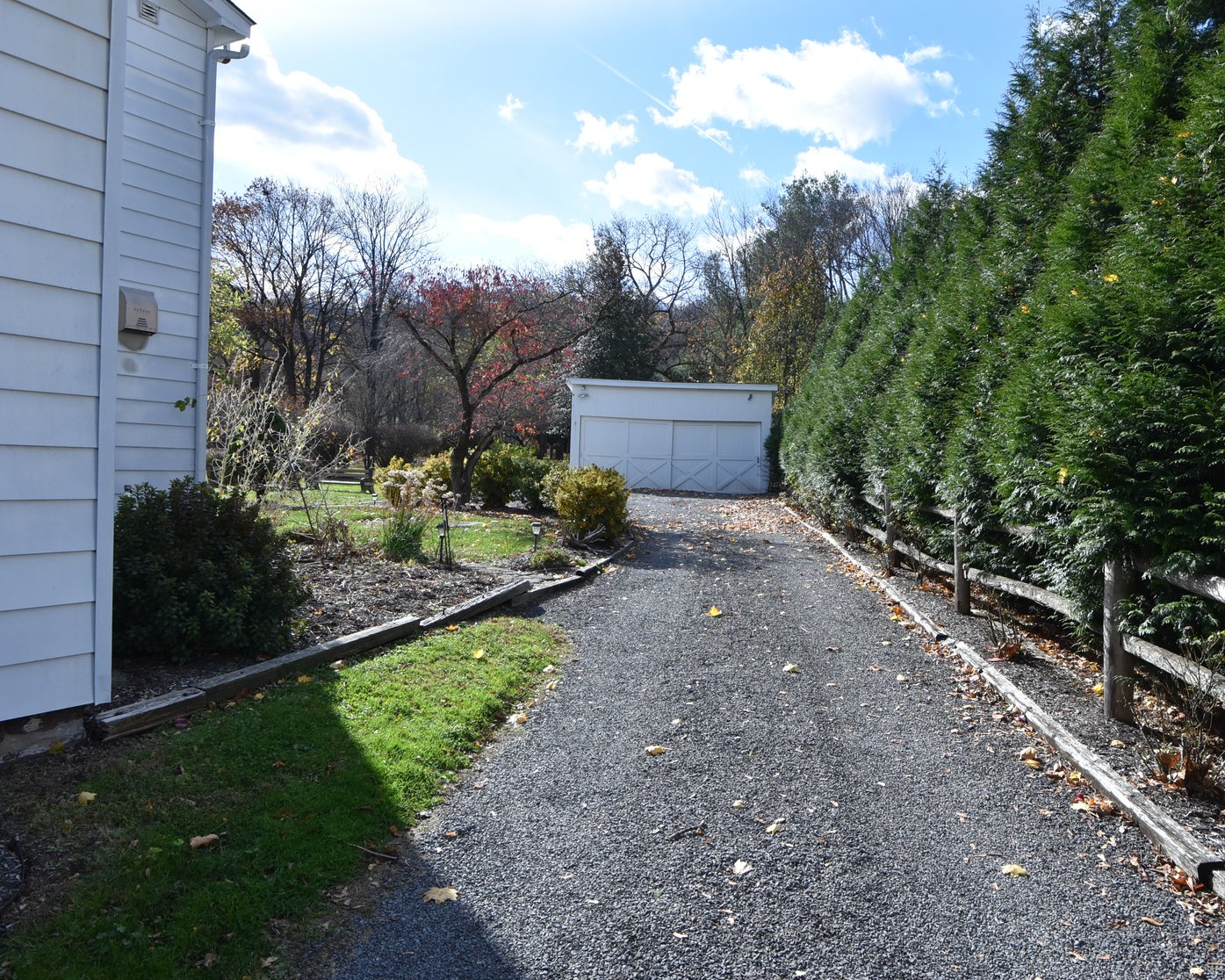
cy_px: 483
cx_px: 717
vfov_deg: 58.8
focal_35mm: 24
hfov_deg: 69.8
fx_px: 870
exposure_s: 1/500
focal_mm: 14
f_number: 8
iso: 400
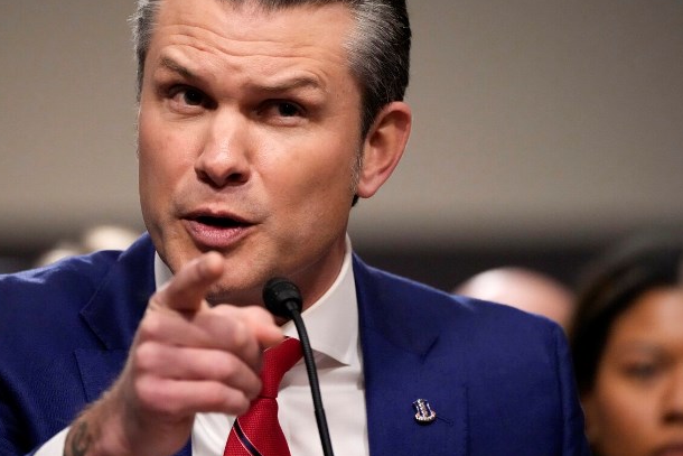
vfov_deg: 2.8
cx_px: 241
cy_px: 178
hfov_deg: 4.2
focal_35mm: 485
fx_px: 9203
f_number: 5.6
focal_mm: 370
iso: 10000
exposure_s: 1/250
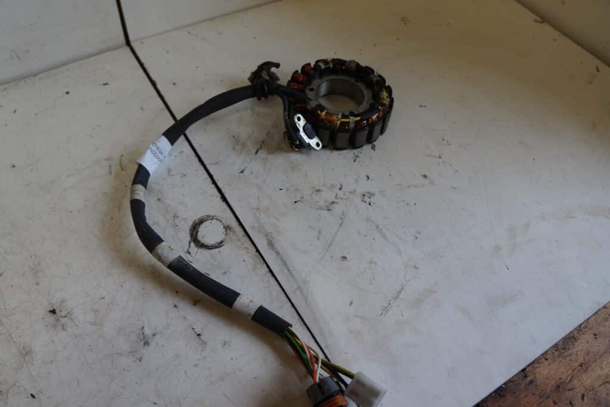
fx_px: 458
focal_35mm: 27
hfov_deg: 67.4
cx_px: 305
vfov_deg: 47.9
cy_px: 204
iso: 250
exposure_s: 1/60
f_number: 4
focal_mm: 18
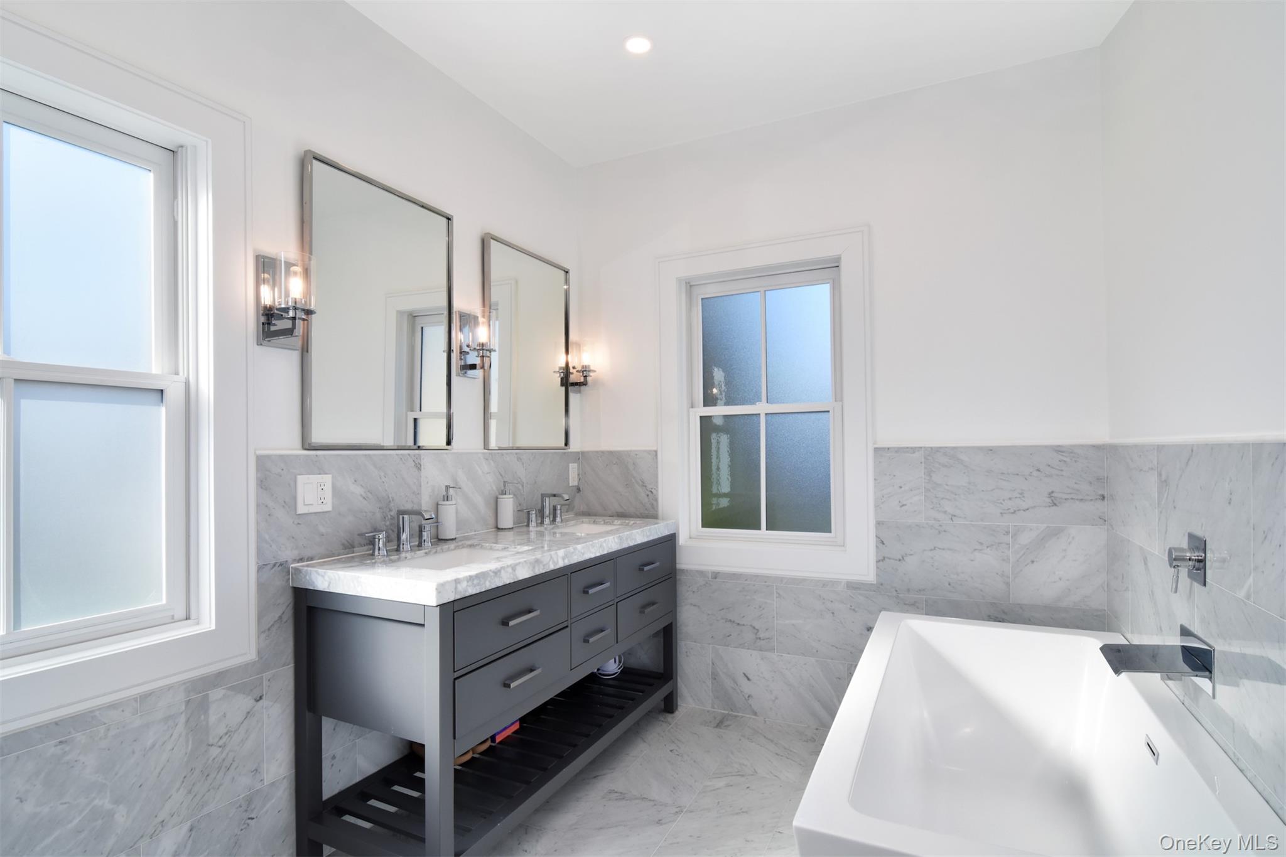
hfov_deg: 95.0
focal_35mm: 16
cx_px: 643
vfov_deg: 72.0
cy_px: 428
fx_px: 589
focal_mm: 11
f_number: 11
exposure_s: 1/125
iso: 640
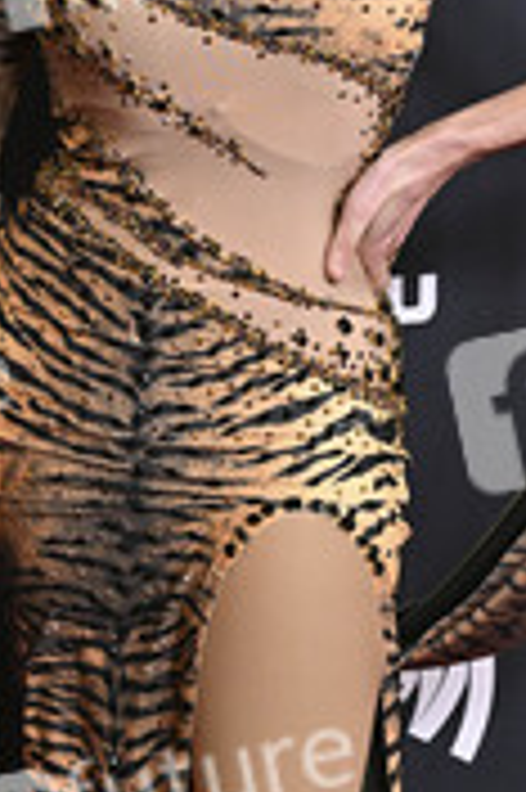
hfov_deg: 9.6
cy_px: 162
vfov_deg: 14.3
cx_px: 270
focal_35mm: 143
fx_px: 3140
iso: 4000
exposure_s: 1/250
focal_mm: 63
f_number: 5.6
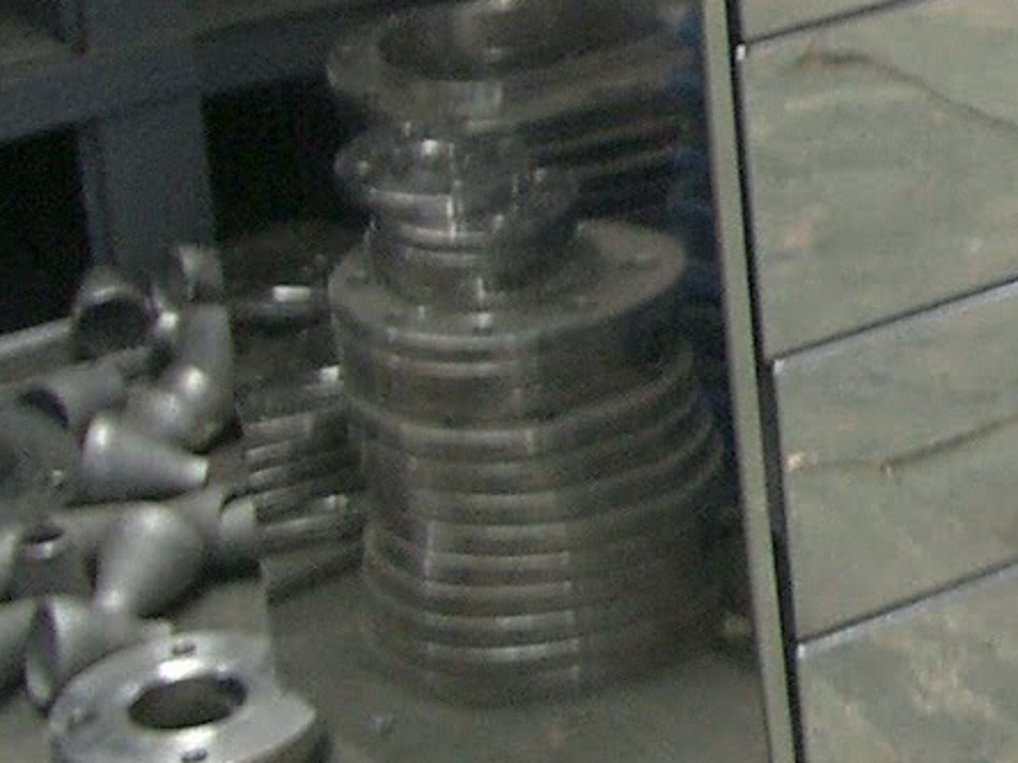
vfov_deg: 11.6
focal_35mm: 126
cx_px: 1518
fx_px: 3705
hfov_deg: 14.6
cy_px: 9
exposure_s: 1/25
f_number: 2.6
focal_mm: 5.8
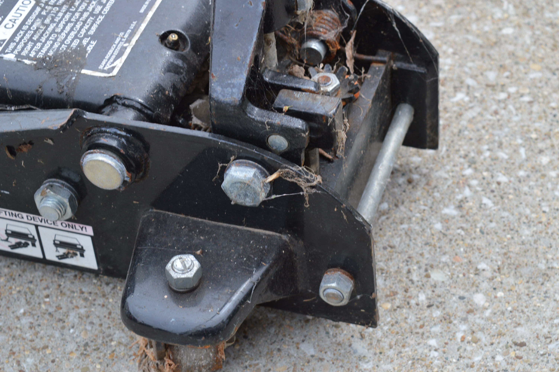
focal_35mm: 82
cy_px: 186
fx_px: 1280
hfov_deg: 24.6
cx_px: 280
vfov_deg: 16.5
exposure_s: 1/100
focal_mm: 55
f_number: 8
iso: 100
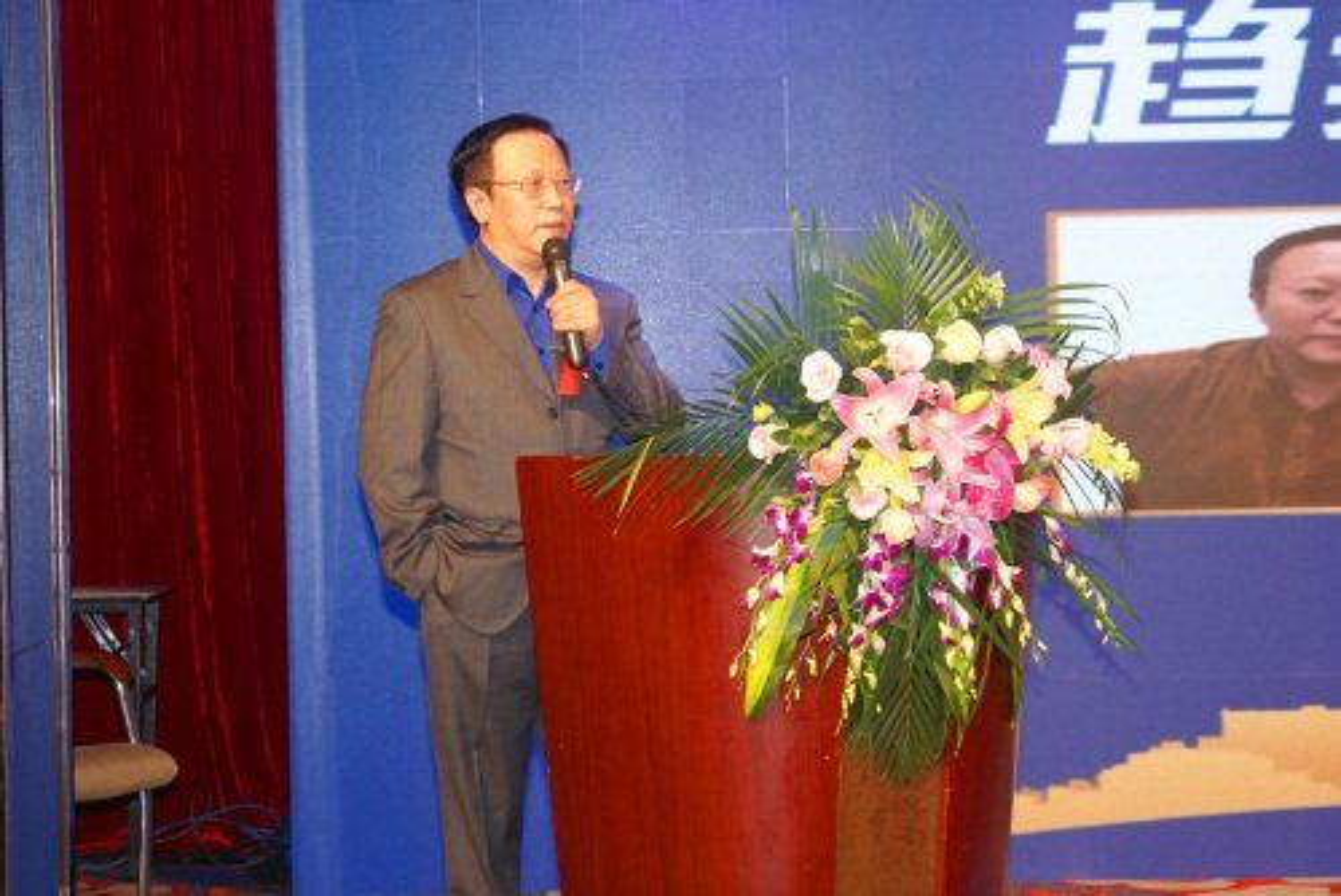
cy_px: 448
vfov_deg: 13.1
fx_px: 3913
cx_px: 670
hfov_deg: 19.4
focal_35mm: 105
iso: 400
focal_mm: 70
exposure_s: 1/40
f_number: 5.6
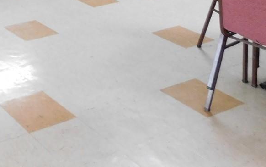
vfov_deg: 17.0
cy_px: -106
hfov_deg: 26.8
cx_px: -60
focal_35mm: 67
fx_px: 486
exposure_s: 1/30
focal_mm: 4
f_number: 3
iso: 320
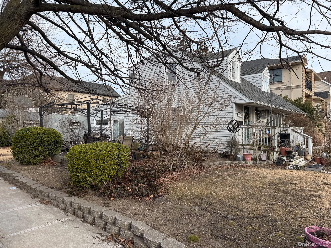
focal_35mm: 24
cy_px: 124
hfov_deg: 71.6
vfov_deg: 56.8
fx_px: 229
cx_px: 166
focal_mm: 6.76
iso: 80
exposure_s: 1/1689
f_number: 1.78
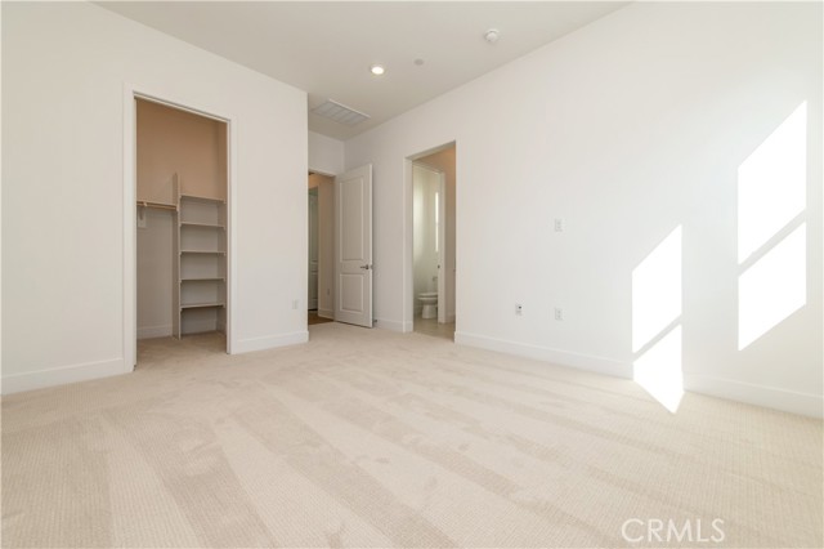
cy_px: 274
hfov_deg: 104.3
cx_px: 412
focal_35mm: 14
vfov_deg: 81.1
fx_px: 320
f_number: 5.6
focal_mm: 14
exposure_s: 1/125
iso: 110
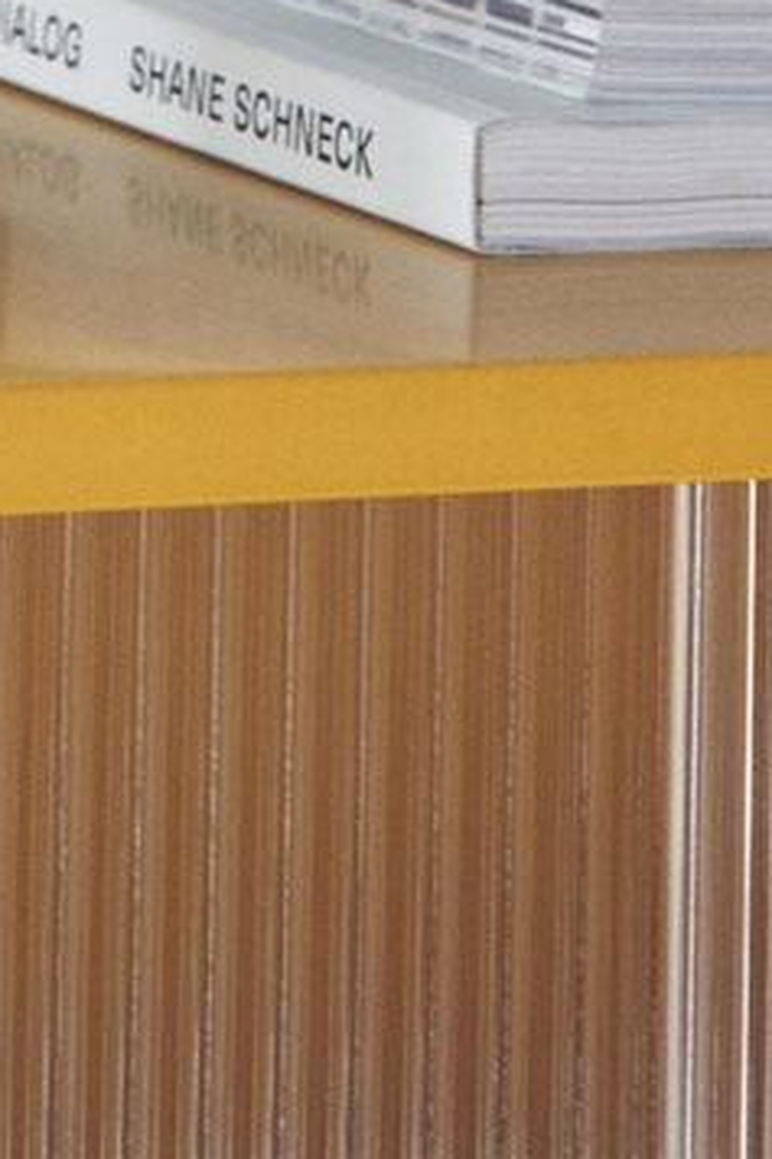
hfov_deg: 3.5
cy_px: -1655
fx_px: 12556
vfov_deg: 5.1
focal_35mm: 390
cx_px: -803
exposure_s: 1/10
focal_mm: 70
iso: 500
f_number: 5.6
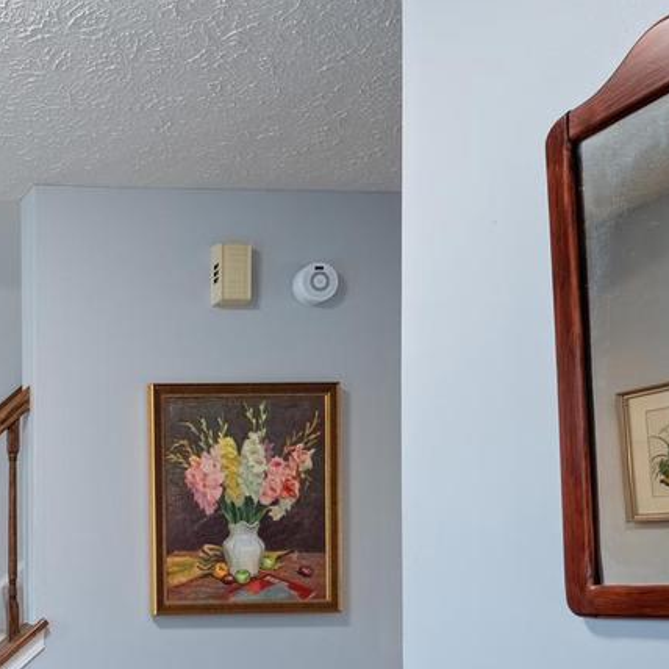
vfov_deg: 39.1
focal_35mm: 40
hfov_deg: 31.5
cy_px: 596
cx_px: -216
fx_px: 875
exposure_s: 1/320
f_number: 8
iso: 400
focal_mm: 14
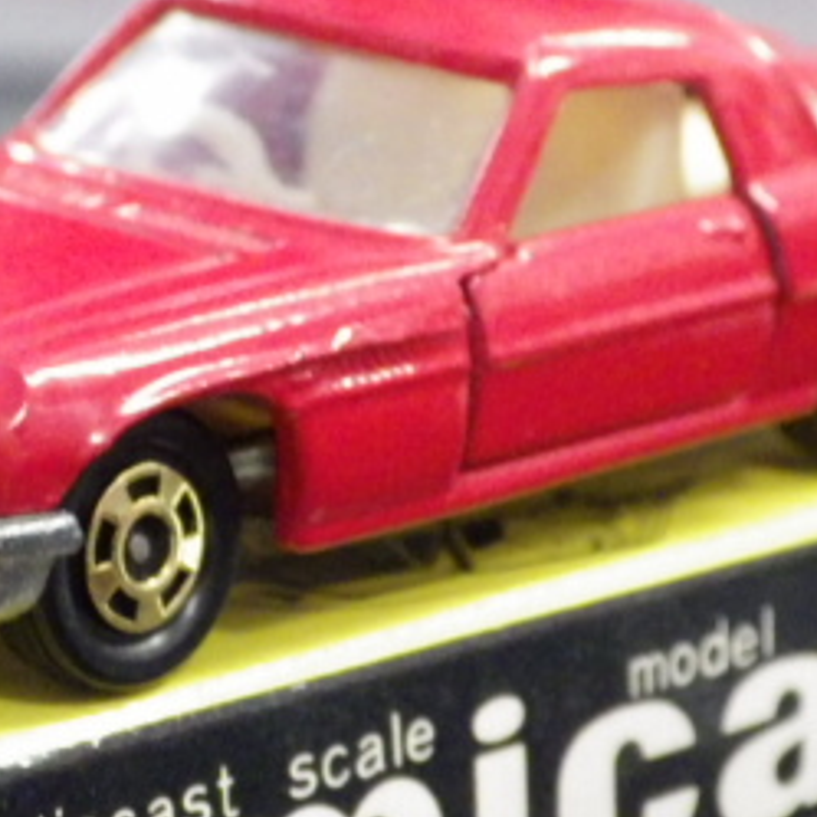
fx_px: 6248
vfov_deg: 7.5
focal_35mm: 234
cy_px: 509
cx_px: 246
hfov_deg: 7.5
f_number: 4.6
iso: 1600
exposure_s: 1/25
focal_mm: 18.4
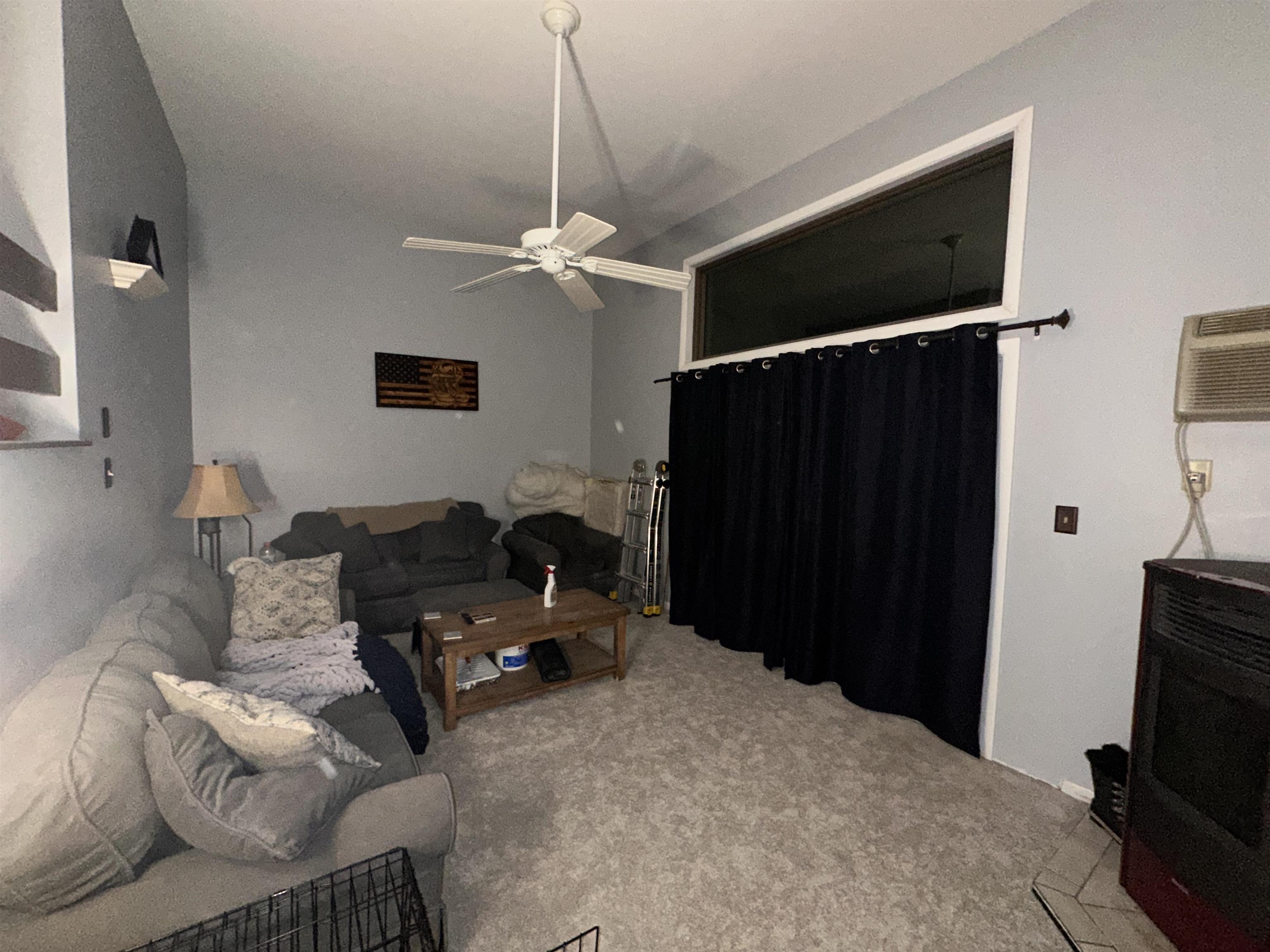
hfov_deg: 102.1
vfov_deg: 85.7
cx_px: 635
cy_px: 476
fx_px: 514
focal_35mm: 14
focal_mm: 2.22
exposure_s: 1/30
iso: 500
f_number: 2.2
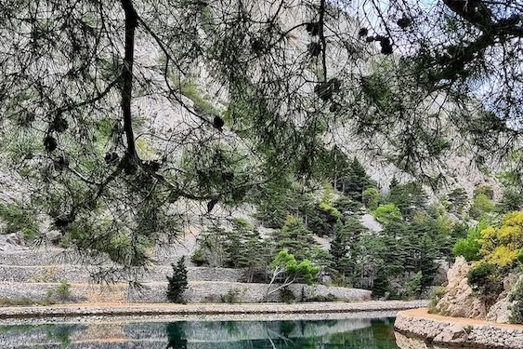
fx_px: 741
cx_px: 151
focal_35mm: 51
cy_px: 293
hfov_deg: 38.2
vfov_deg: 25.9
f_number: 1.8
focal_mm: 5.4
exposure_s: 1/182
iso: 50
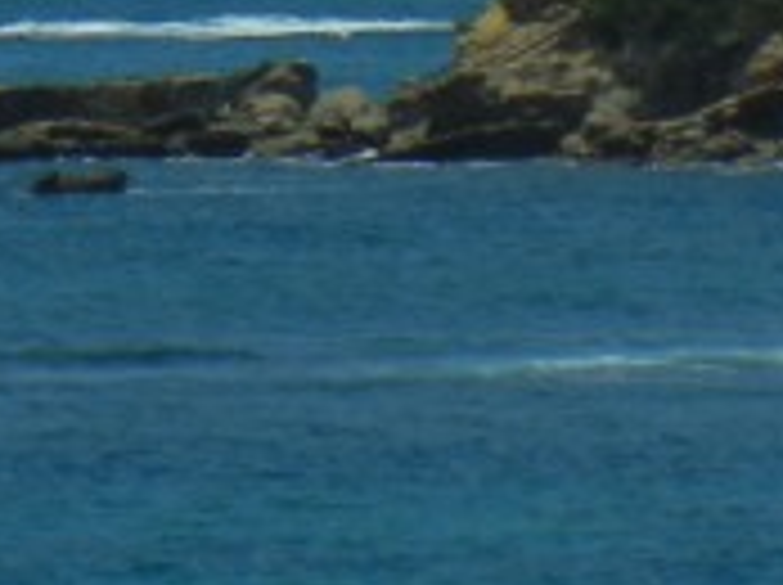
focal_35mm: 1180
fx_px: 26654
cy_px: -472
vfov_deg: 1.3
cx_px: 234
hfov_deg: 1.7
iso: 160
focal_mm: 36
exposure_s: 1/614
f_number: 9.4
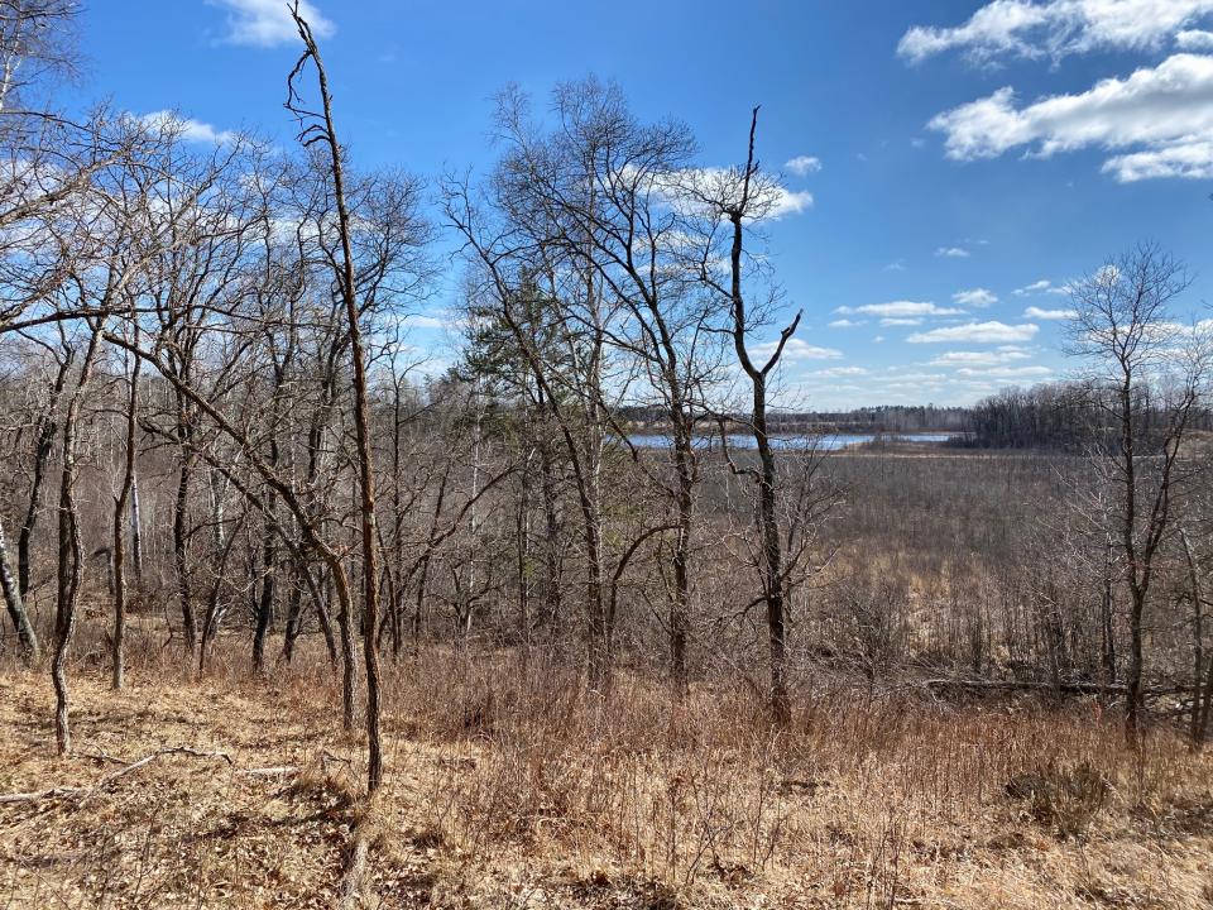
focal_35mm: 26
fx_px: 911
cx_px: 606
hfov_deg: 67.3
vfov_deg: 53.1
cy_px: 455
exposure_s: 1/2967
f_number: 1.8
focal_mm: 4.25
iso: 32
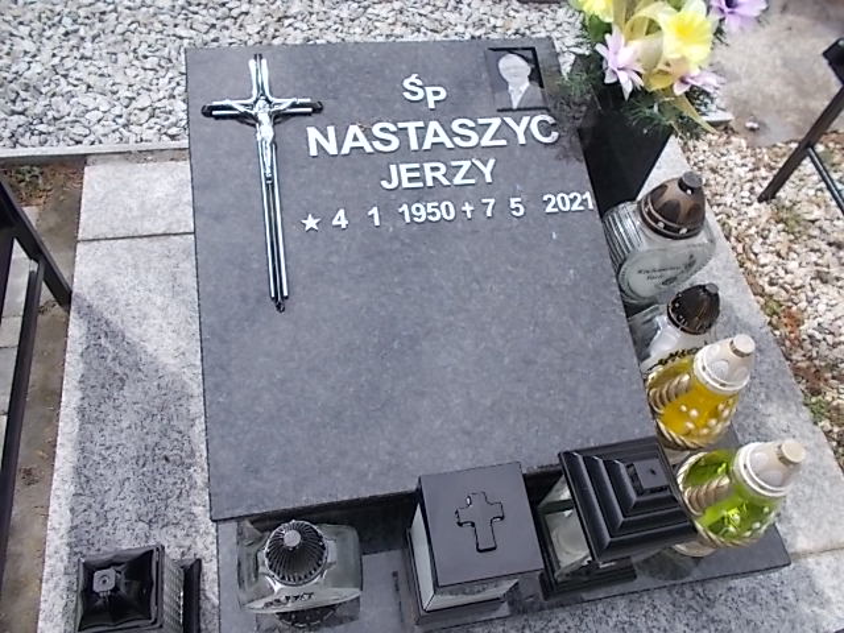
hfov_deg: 60.0
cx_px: 422
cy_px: 316
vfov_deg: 46.8
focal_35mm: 30
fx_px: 731
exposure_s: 1/100
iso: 80
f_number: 8.6
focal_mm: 5.3
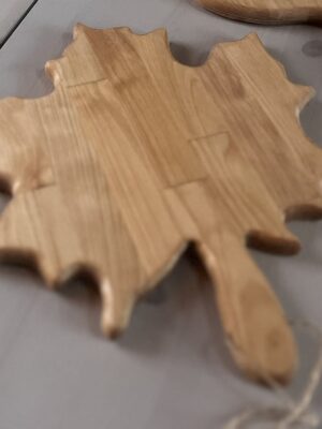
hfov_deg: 53.1
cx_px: 161
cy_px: 214
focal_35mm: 26
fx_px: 322
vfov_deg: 67.3
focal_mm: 5.1
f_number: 1.6
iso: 640
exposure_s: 1/30
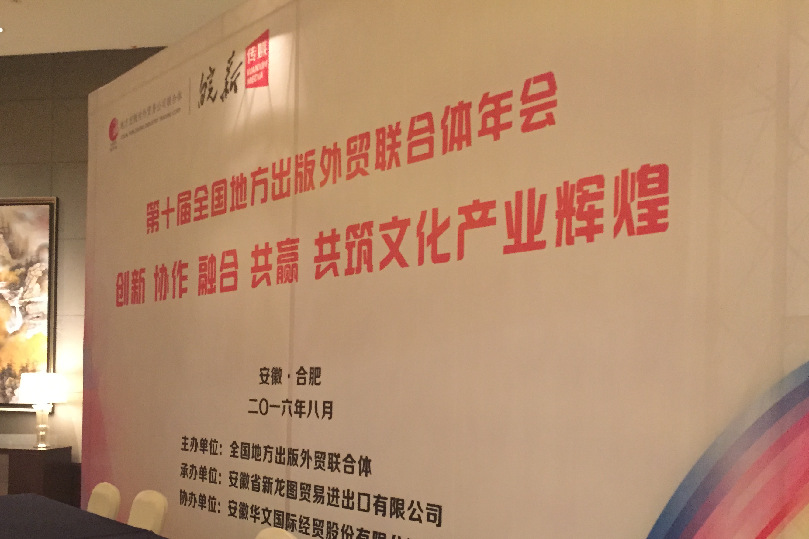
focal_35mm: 37
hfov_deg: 51.8
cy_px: 369
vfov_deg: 35.5
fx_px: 831
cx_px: 359
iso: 500
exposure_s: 1/15
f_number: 2.2
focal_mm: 4.15
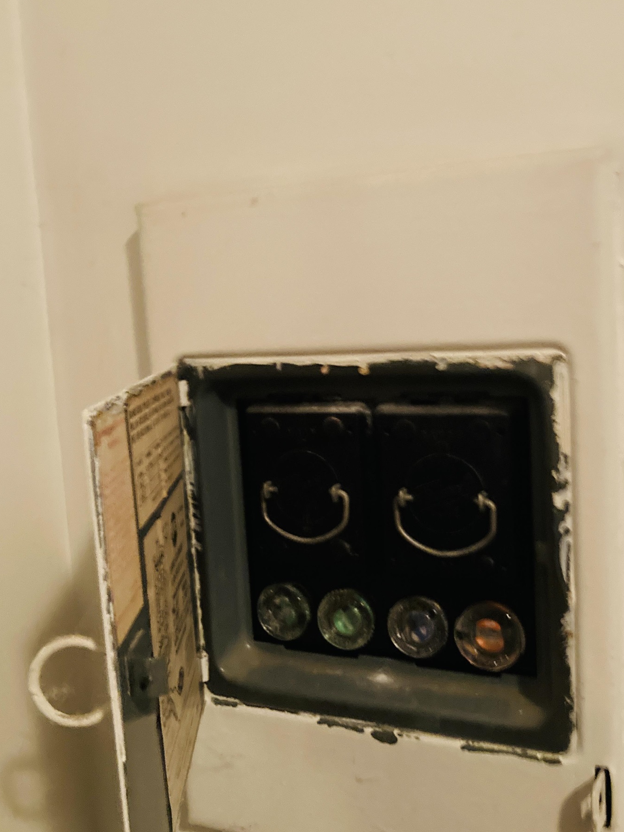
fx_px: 865
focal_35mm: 36
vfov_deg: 51.4
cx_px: 323
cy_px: 412
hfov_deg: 39.7
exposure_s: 1/20
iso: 640
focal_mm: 3.99
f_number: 1.8
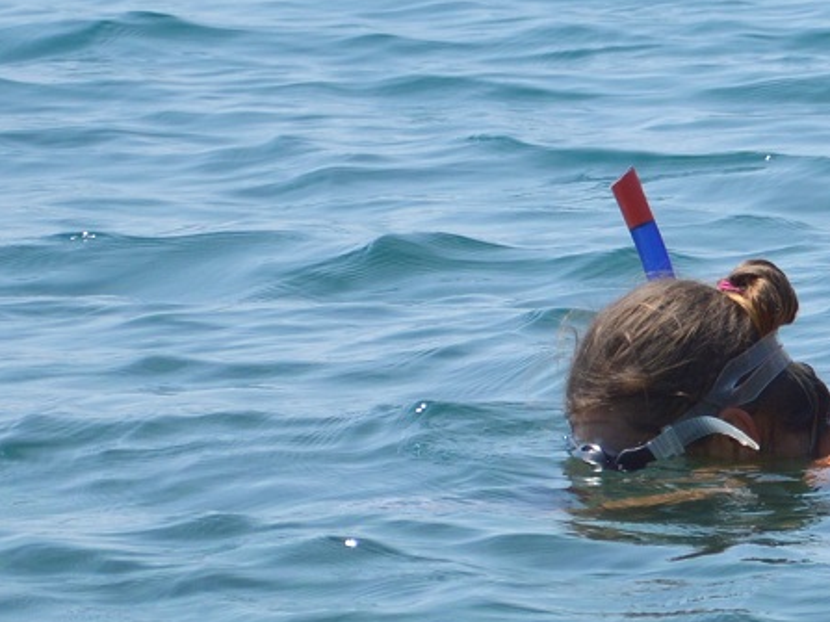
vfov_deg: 2.2
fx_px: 16496
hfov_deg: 2.9
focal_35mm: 688
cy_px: 462
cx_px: 1421
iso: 100
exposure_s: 1/640
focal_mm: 105
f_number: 5.6
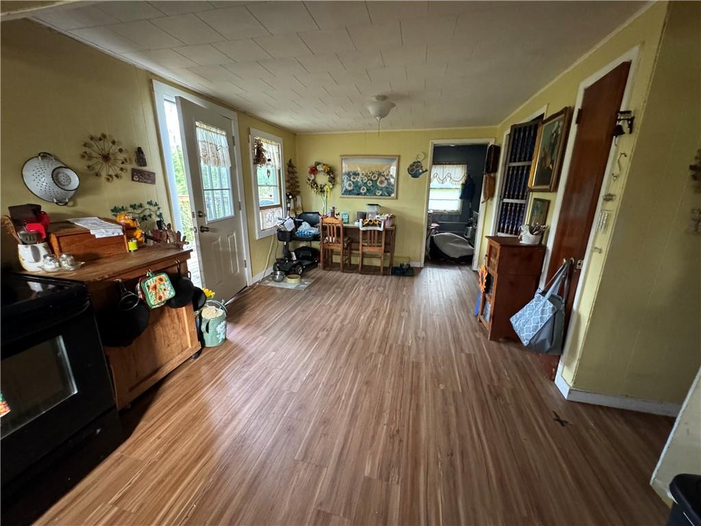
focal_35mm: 14
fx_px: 284
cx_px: 350
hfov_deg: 102.1
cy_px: 263
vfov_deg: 85.7
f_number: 2.2
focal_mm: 2.22
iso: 1000
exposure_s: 1/60
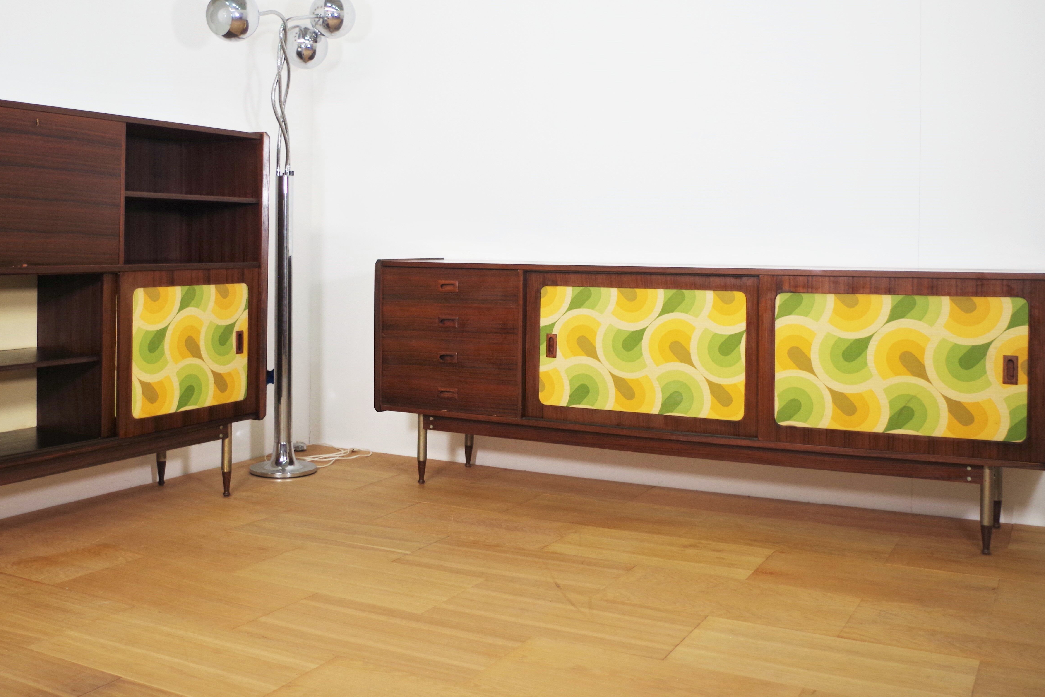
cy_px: 250
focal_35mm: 39
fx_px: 1132
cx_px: 446
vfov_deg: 34.0
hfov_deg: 49.4
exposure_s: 1/60
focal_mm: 20
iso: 400
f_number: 4
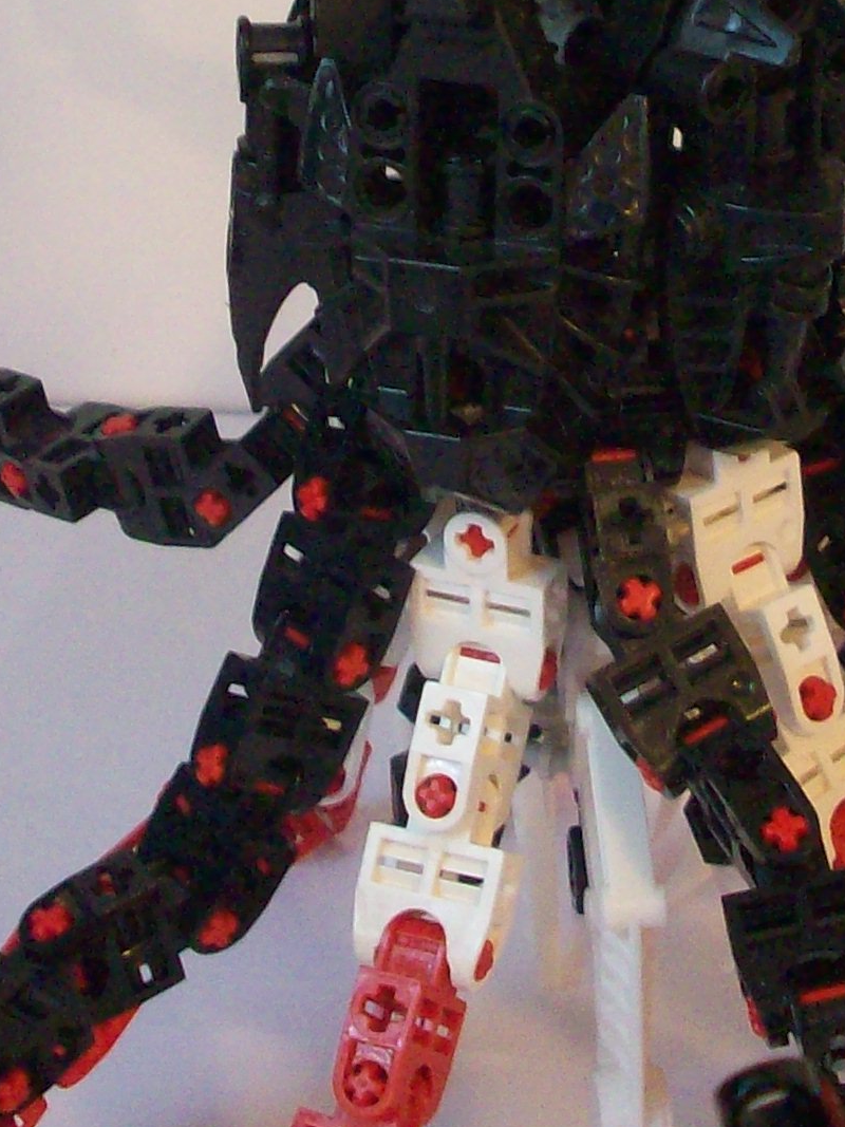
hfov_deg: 13.9
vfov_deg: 18.1
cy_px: 35
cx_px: 530
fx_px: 3451
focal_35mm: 106
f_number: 2.8
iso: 196
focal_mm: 6.2
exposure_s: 1/8
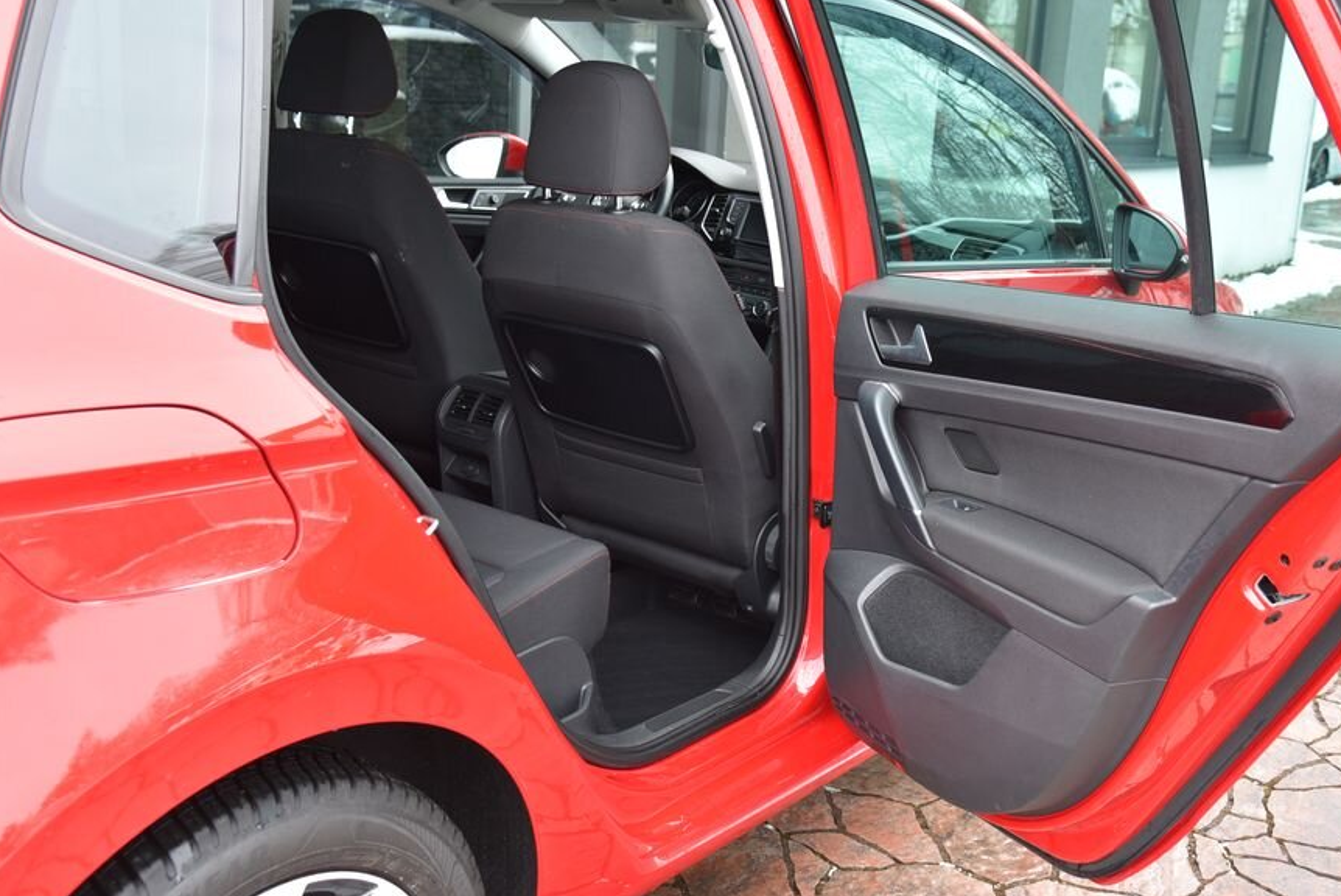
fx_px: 1416
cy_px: 370
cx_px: 765
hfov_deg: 50.5
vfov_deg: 35.0
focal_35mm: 38
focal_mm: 32
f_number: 5
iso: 500
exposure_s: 1/100
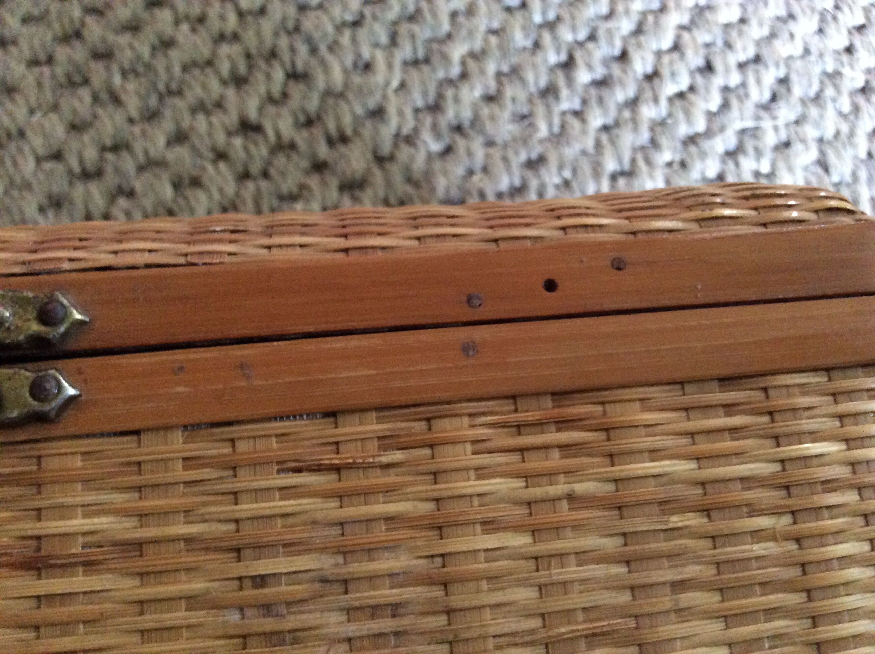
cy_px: 327
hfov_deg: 56.9
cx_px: 438
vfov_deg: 44.1
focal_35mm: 32
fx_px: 808
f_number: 2.4
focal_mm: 3.3
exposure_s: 1/17
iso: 320
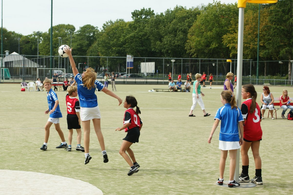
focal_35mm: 60
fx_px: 488
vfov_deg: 22.6
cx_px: 146
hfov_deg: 33.4
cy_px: 98
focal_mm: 40
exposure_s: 1/320
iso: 100
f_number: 5
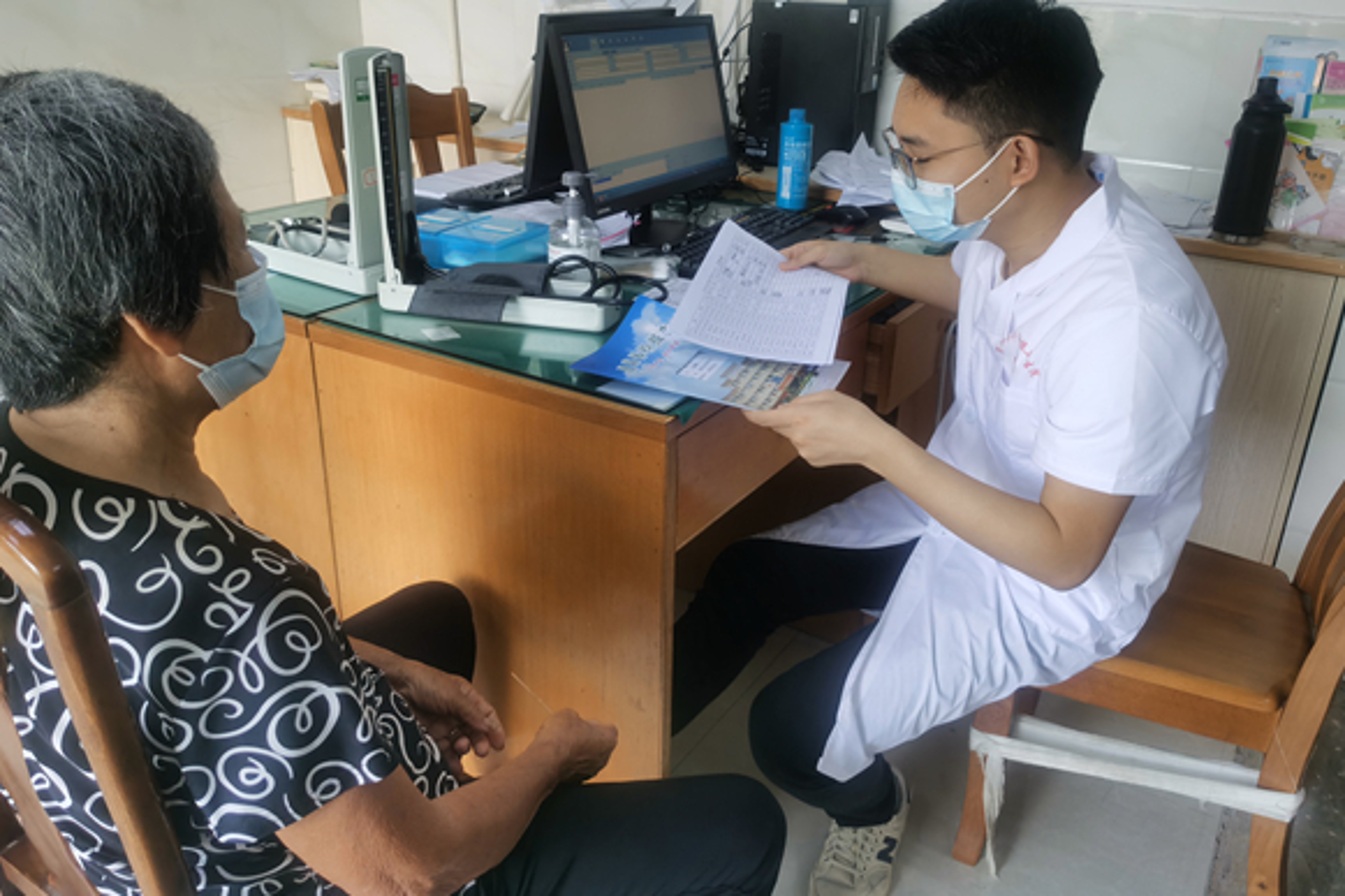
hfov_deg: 63.7
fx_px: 1083
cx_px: 683
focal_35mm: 29
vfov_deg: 44.9
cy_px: 398
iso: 80
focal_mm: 5.56
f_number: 1.6
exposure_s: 1/100
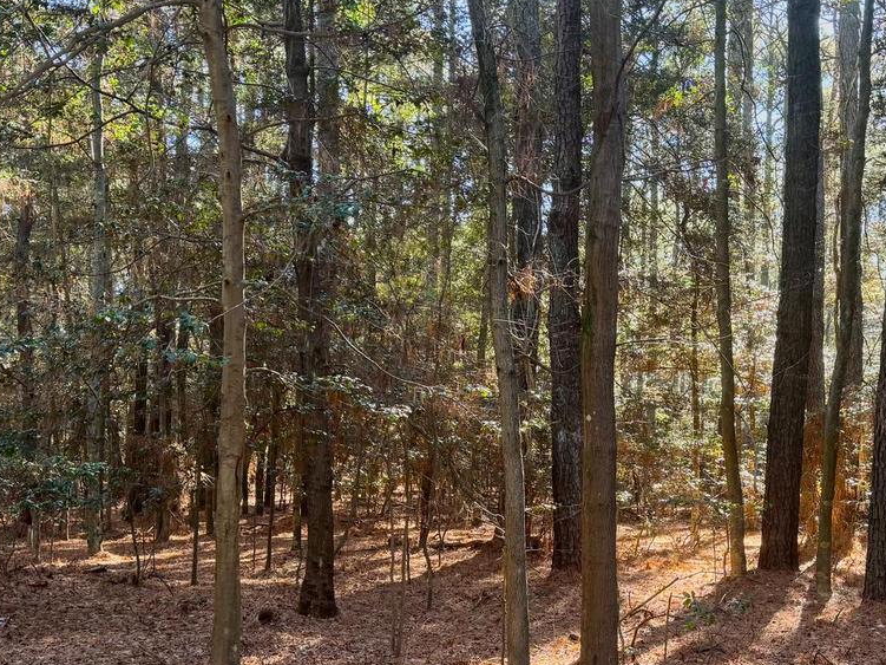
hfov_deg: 41.1
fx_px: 1177
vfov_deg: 31.1
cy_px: 476
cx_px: 516
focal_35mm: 46
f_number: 1.78
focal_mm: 6.76
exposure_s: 1/121
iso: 125
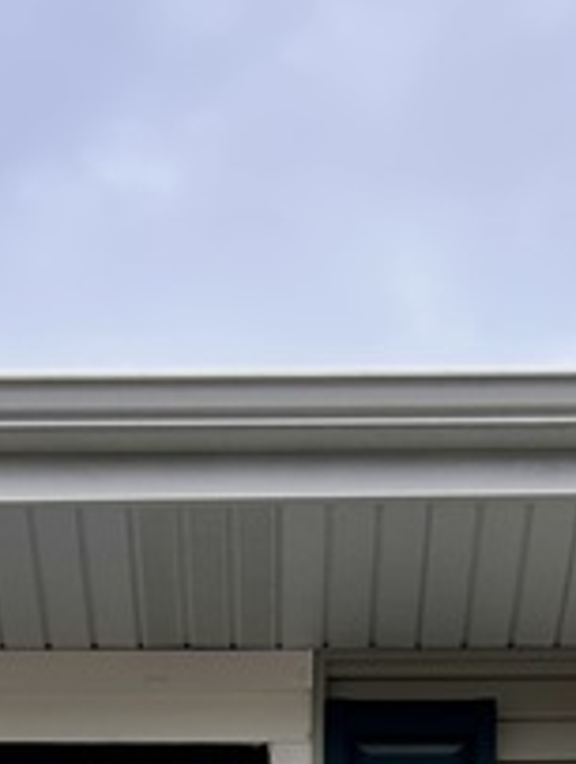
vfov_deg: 11.5
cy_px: 1893
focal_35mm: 138
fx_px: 3052
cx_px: 192
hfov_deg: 10.8
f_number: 1.5
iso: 50
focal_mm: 5.7
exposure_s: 1/924
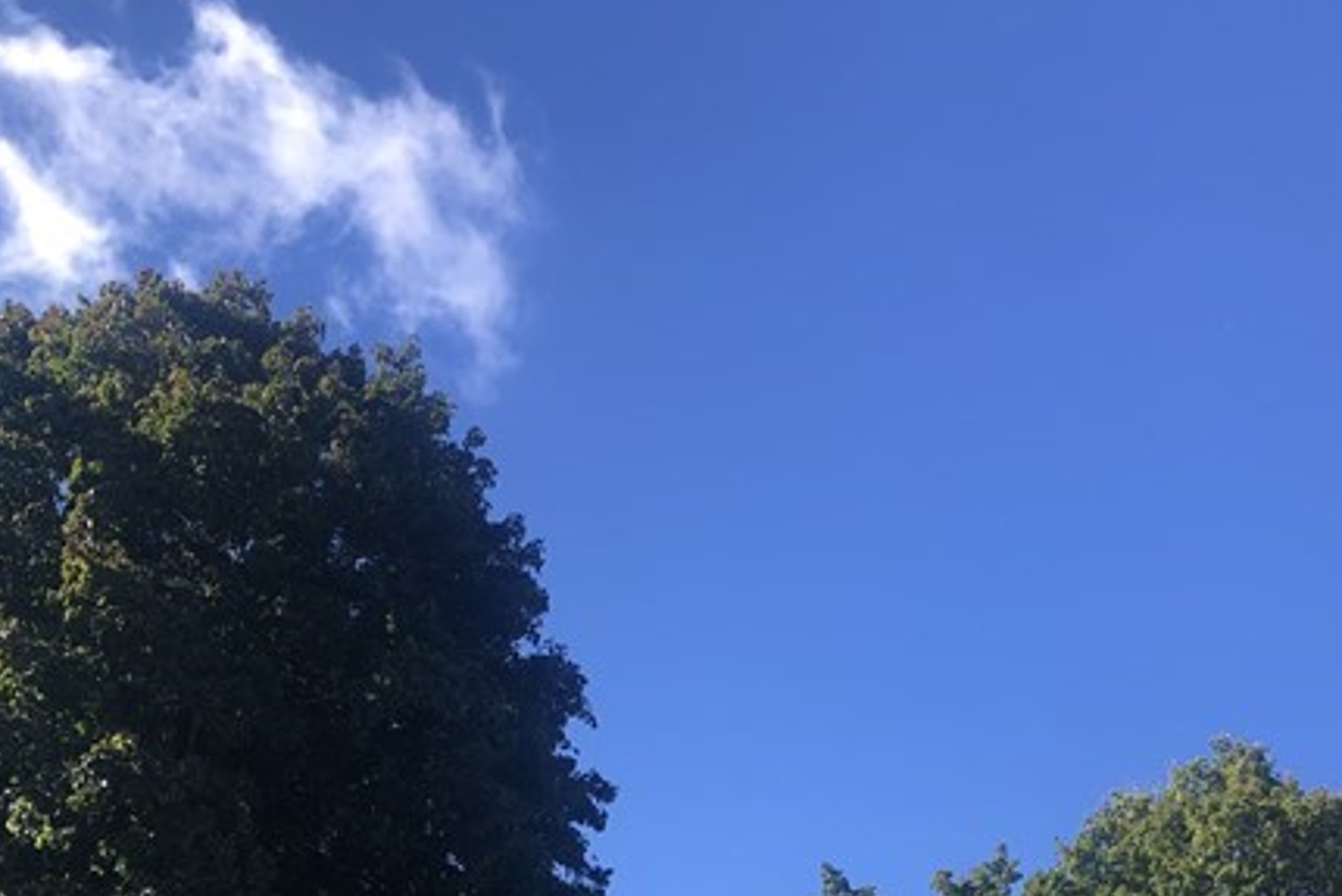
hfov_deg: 38.1
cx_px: 755
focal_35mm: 52
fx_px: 1939
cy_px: 1155
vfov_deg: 23.2
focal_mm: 3.99
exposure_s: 1/706
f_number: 1.8
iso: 20
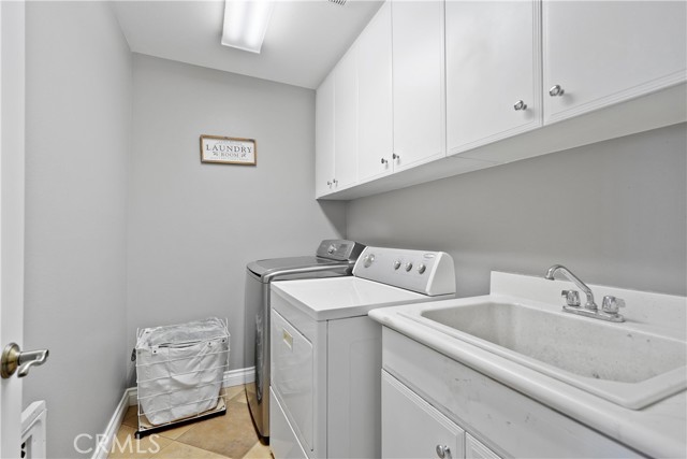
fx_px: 305
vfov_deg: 73.8
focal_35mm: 16
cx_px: 344
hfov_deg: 96.7
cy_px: 230
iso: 2000
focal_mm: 16
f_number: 4
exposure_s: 1/15
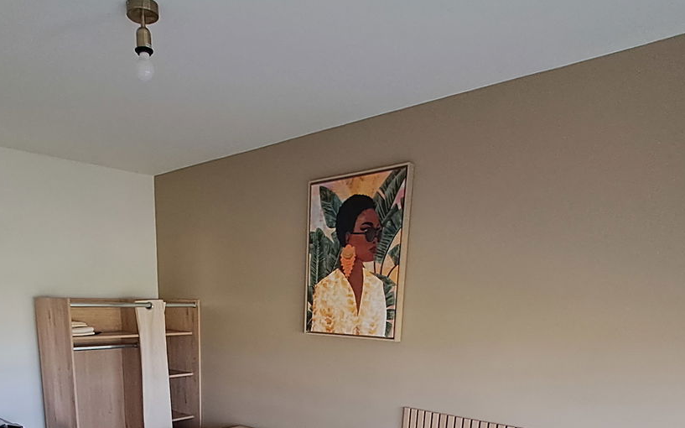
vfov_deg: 40.9
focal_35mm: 27
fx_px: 504
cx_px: 272
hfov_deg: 67.7
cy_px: 415
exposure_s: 1/50
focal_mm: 1.42
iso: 160
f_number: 2.2
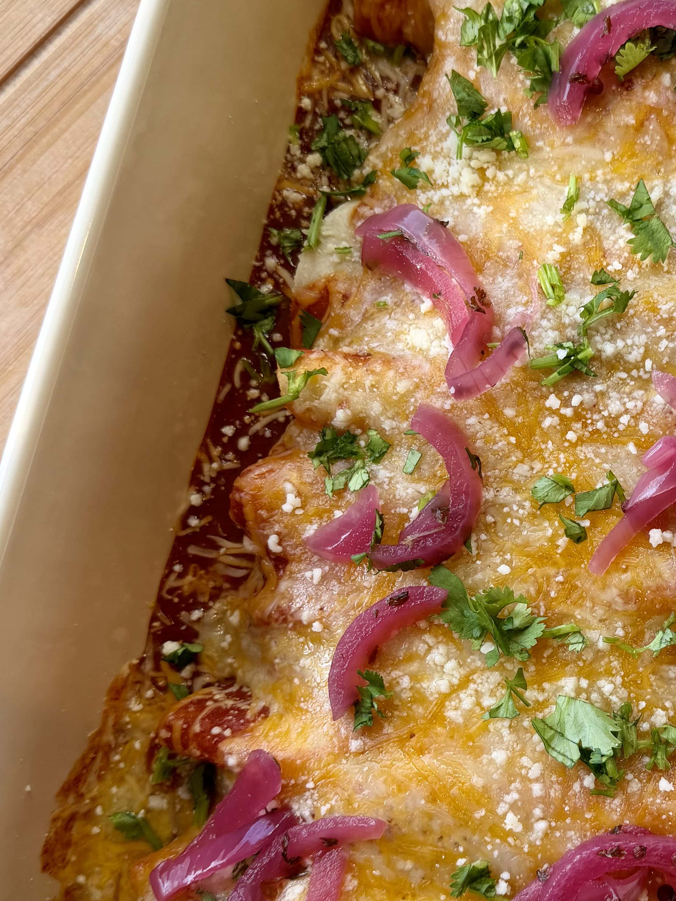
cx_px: 605
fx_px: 1198
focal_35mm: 46
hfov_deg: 30.2
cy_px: 526
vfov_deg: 41.1
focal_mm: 6.8
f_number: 1.8
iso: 64
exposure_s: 1/120
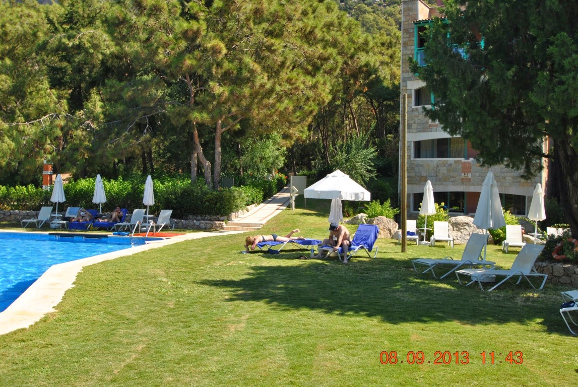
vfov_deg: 37.0
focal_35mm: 36
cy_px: 194
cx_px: 289
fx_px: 579
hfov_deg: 53.1
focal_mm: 24
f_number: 7.1
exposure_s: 1/200
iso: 100
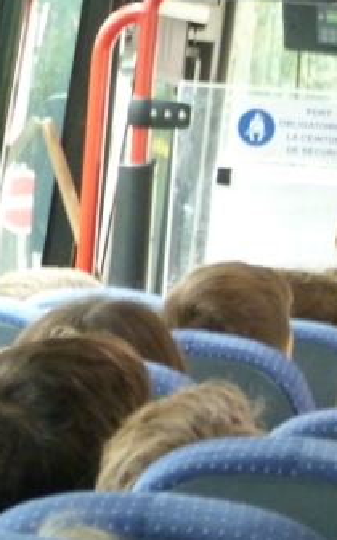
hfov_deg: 3.4
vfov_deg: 5.5
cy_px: 164
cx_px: 661
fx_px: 5599
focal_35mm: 381
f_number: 3.5
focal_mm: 21.2
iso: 400
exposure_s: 1/20
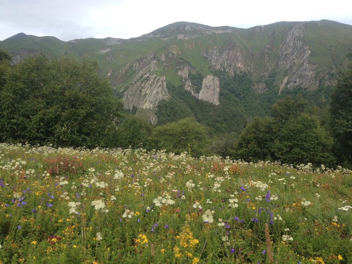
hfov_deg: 52.6
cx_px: 176
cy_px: 132
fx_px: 356
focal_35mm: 35
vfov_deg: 40.7
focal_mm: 4.28
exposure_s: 1/876
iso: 50
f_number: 2.4
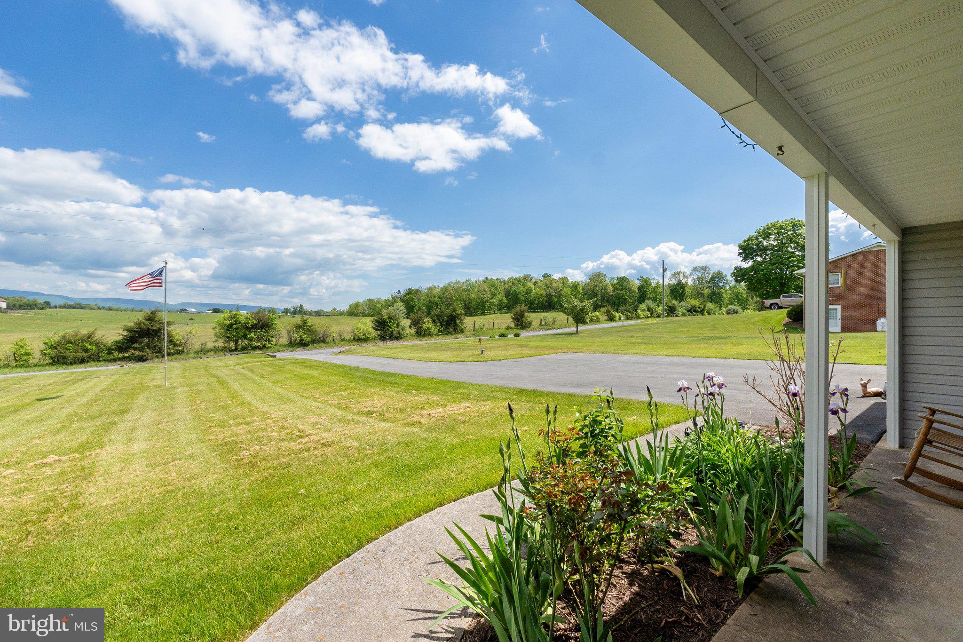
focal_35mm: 15
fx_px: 401
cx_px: 482
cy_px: 321
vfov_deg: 77.3
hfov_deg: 100.4
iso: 640
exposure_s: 1/2500
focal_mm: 10
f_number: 8
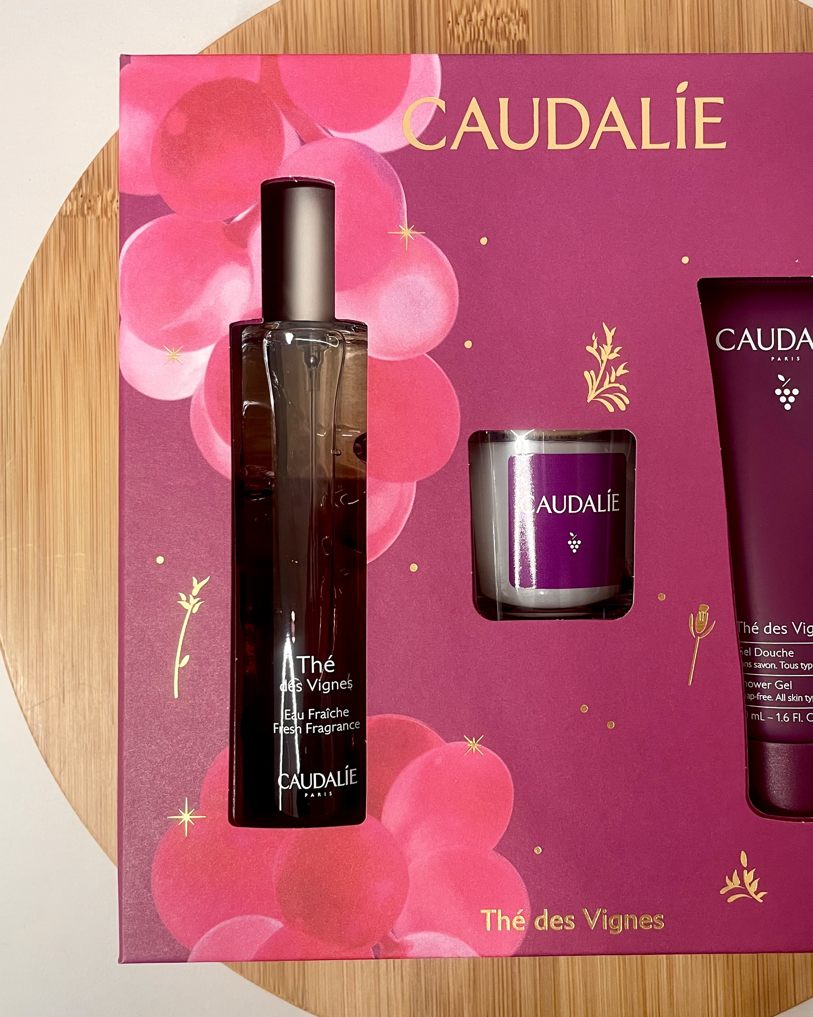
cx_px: 540
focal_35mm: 34
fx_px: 1023
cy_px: 508
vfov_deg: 52.8
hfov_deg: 42.8
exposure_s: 1/50
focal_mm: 4.2
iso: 80
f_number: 1.6
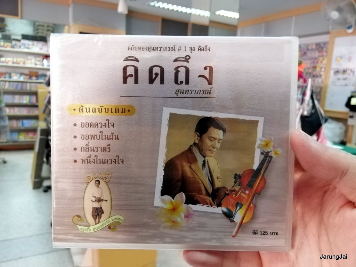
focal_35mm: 26
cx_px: 178
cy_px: 134
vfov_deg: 53.1
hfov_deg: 67.3
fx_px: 267
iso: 500
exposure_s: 1/20
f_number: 2.2
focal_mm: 3.81
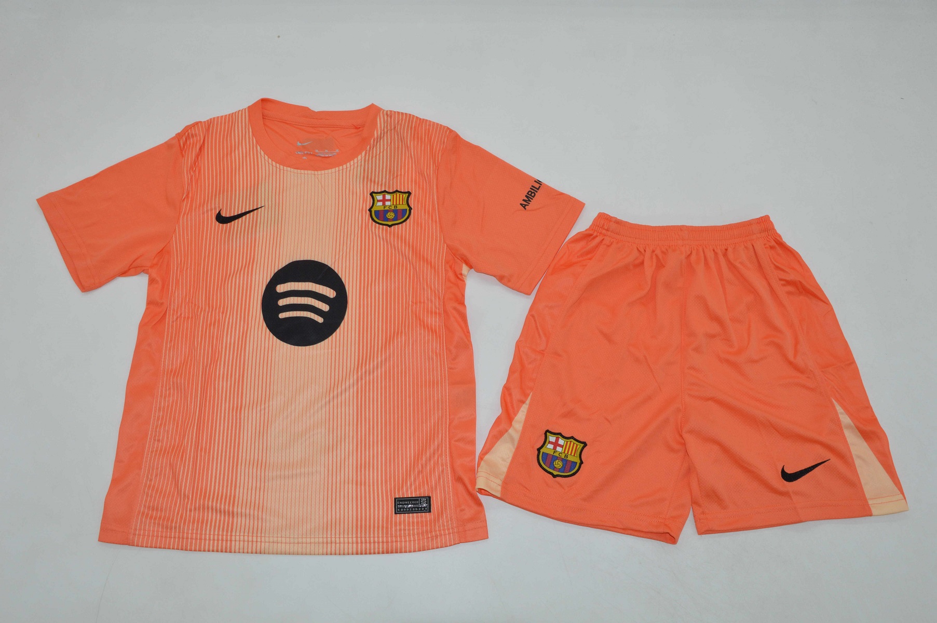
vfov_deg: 41.6
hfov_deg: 59.5
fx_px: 819
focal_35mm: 32
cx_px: 468
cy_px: 312
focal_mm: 21
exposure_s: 1/200
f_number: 11
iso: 400
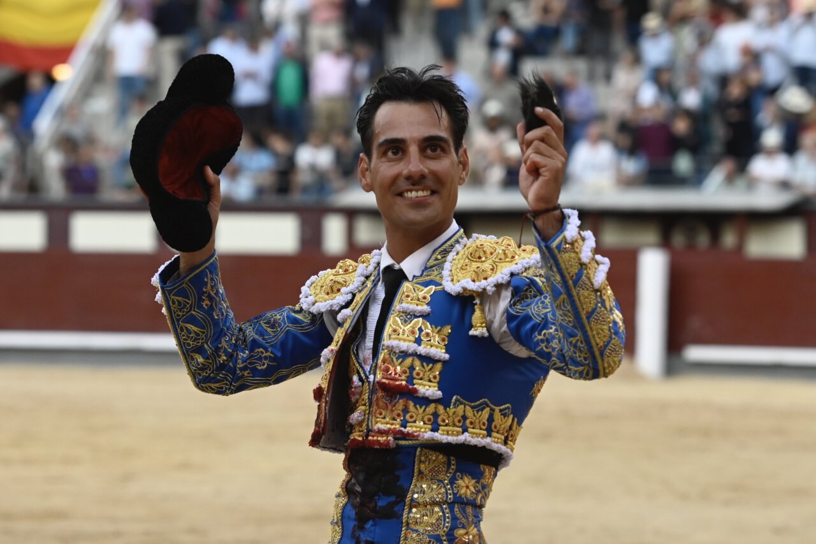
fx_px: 4079
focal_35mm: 180
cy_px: 272
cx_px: 408
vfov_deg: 7.6
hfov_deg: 11.4
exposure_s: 1/1000
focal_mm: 120
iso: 1600
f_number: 4
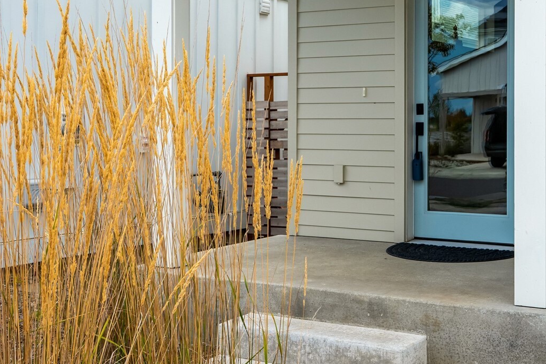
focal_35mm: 57
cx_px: 360
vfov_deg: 23.7
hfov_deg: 34.9
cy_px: 126
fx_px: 861
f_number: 9
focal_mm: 34.5
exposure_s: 1/500
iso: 400
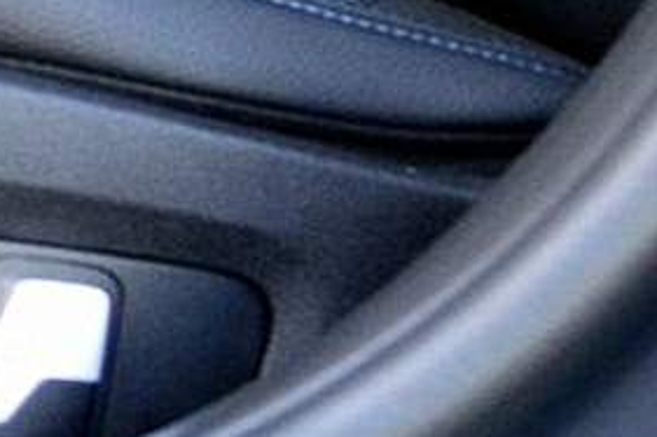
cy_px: -809
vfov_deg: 6.2
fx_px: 3739
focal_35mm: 205
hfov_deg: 8.6
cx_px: -1211
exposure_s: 1/60
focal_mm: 20
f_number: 6.3
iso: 800
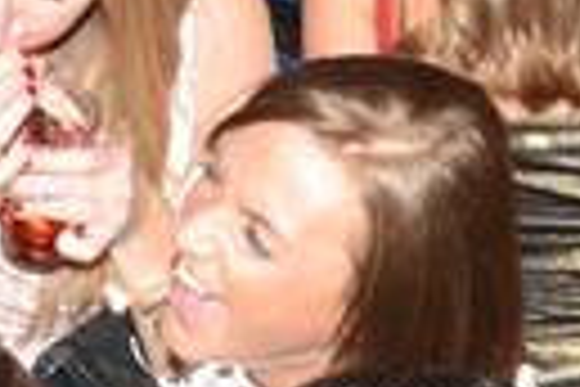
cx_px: 211
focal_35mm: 319
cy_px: 333
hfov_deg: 6.5
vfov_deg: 4.3
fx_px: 5139
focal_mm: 50
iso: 1250
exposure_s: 1/30
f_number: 4.5
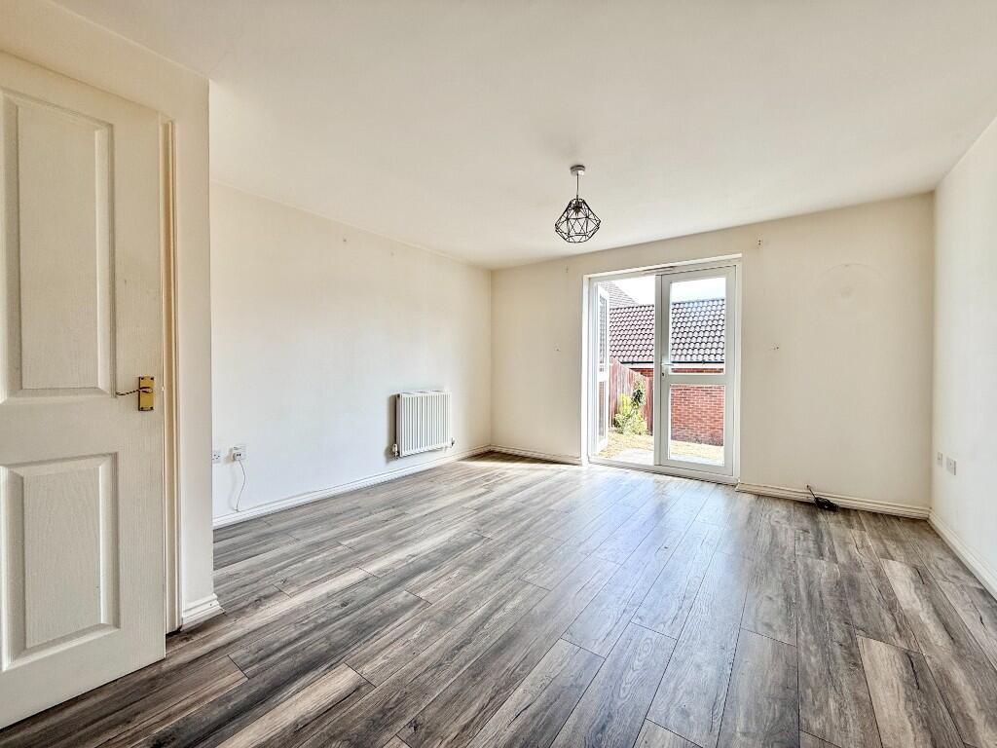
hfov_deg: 102.1
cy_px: 374
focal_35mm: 14
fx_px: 403
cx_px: 498
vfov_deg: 85.7
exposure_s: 1/99
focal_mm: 2.22
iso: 50
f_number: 2.2
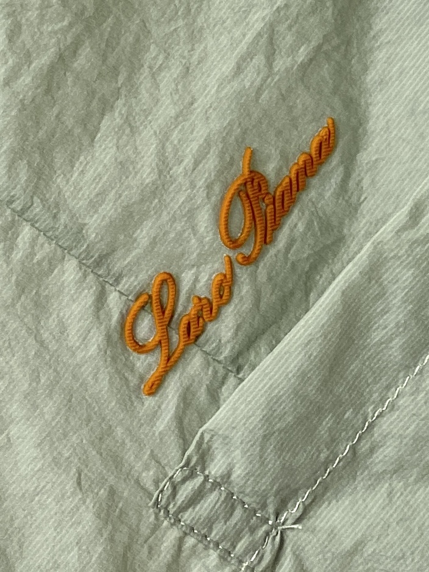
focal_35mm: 26
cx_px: 214
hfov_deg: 53.1
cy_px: 286
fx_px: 429
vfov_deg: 67.3
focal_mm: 4.25
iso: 125
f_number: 1.8
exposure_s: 1/121
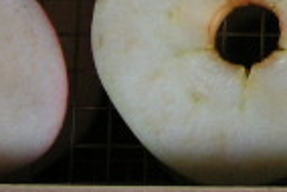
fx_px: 1420
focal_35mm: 178
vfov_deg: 7.4
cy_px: -214
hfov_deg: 11.1
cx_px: 426
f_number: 2.8
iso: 100
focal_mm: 5.8
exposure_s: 1/40
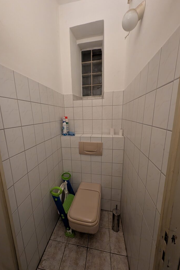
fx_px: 97
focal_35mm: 13
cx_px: 82
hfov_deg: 85.2
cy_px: 135
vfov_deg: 108.3
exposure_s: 1/25
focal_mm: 2.23
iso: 852
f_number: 1.95
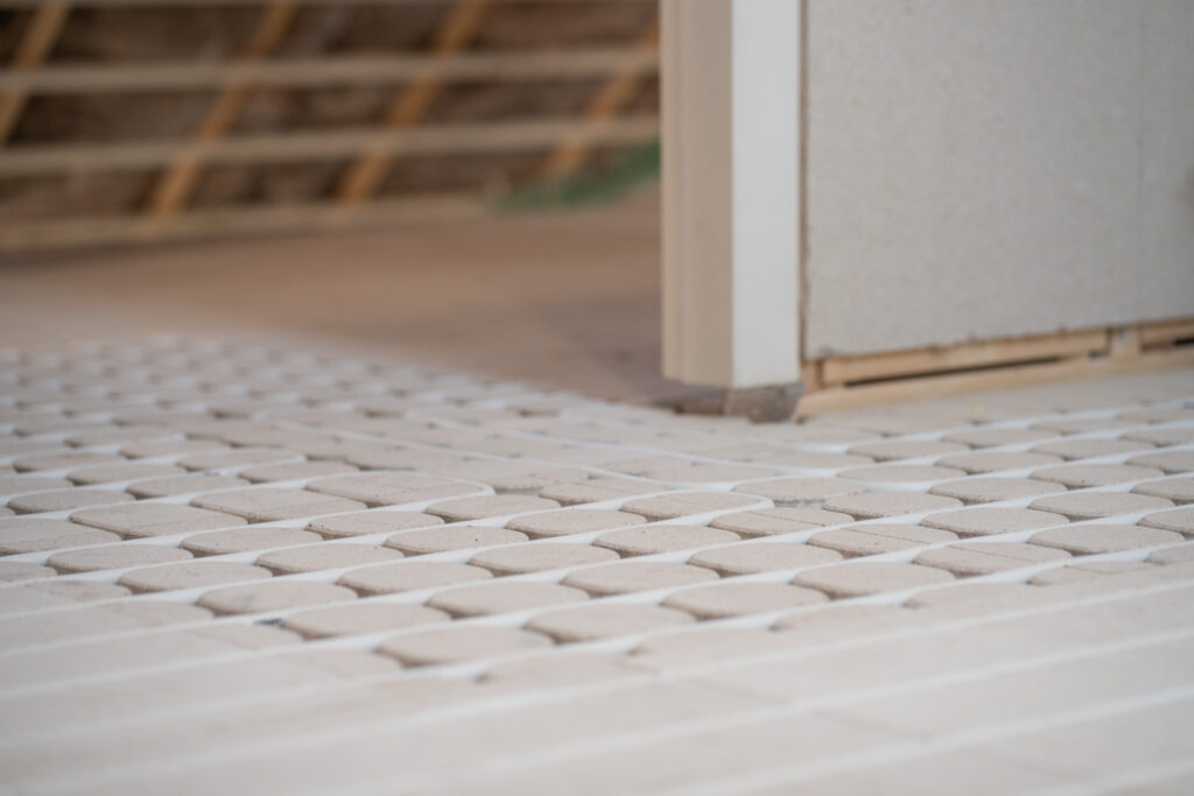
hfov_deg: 23.9
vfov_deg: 16.1
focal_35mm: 85
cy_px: 398
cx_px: 597
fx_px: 2819
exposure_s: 1/50
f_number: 3.5
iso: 500
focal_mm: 85
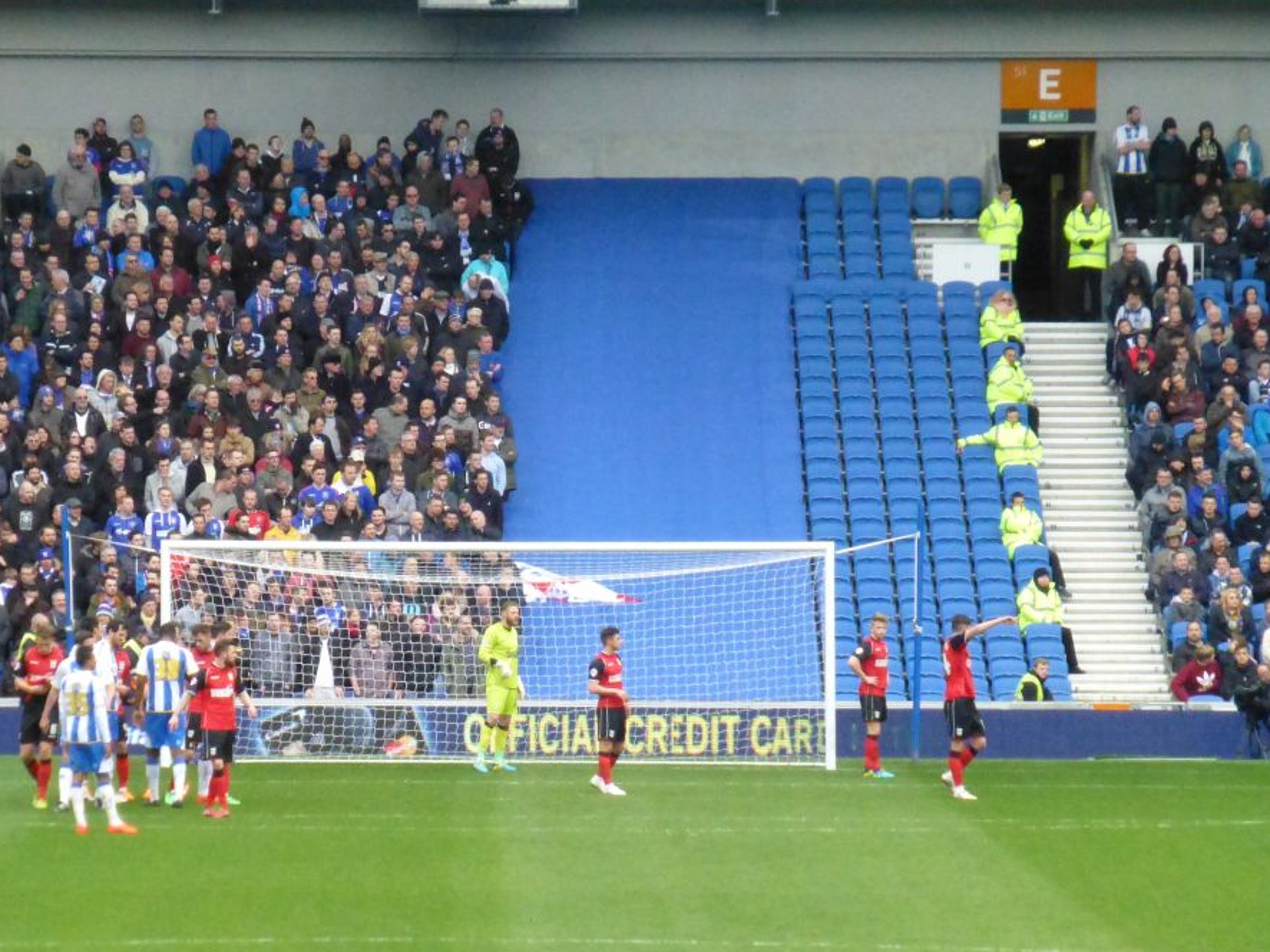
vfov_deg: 4.7
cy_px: 585
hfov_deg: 6.3
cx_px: 416
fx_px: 11480
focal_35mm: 313
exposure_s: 1/800
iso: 1600
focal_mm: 41.3
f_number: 5.6
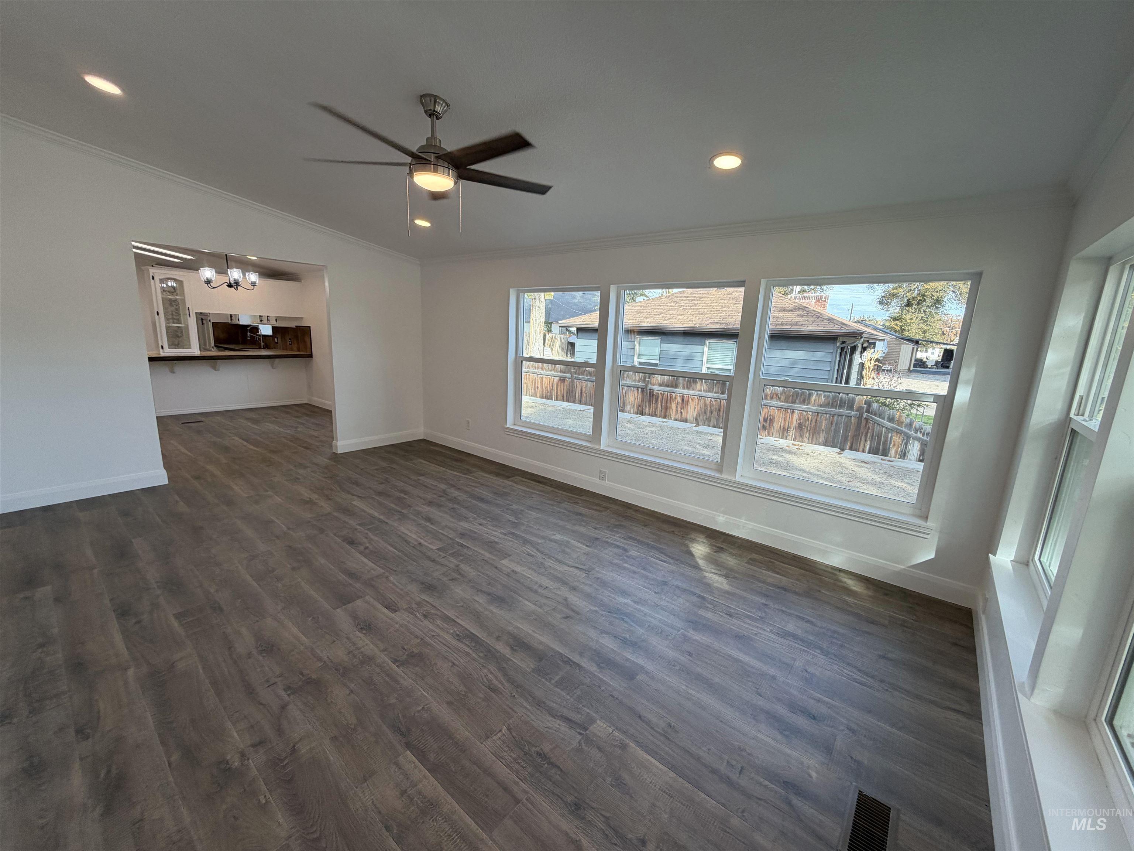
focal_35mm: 14
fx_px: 459
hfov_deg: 102.1
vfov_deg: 85.7
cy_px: 426
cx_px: 567
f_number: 2.2
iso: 64
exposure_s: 1/127
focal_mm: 2.22
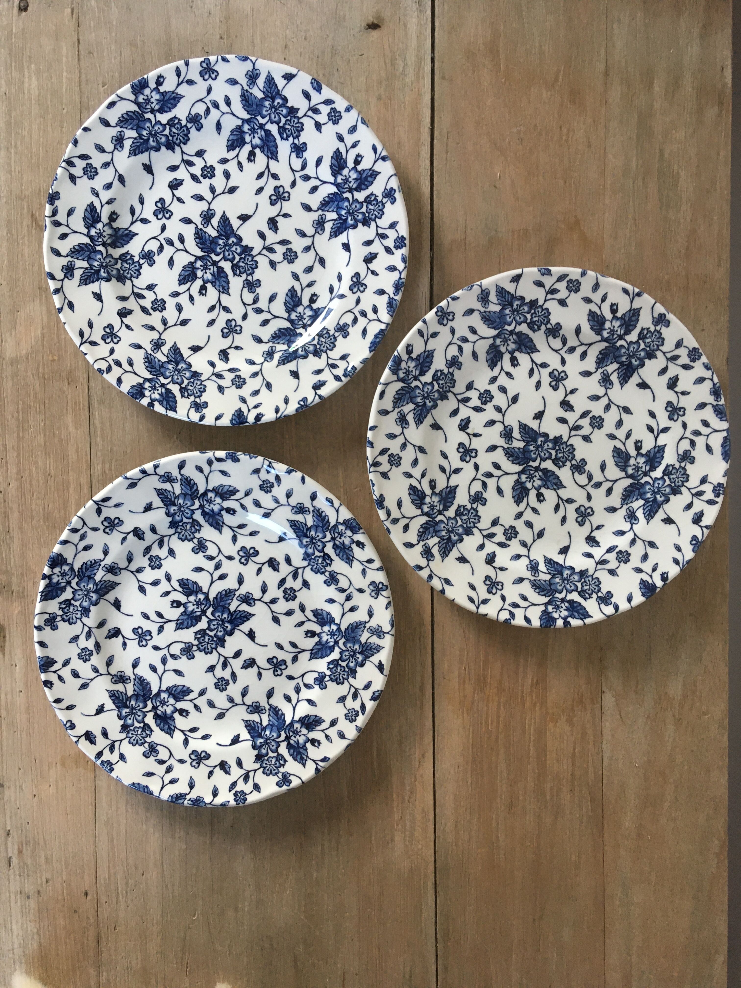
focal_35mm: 29
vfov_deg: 61.7
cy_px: 494
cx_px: 370
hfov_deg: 48.2
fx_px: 828
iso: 100
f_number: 2.2
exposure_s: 1/33
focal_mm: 4.15
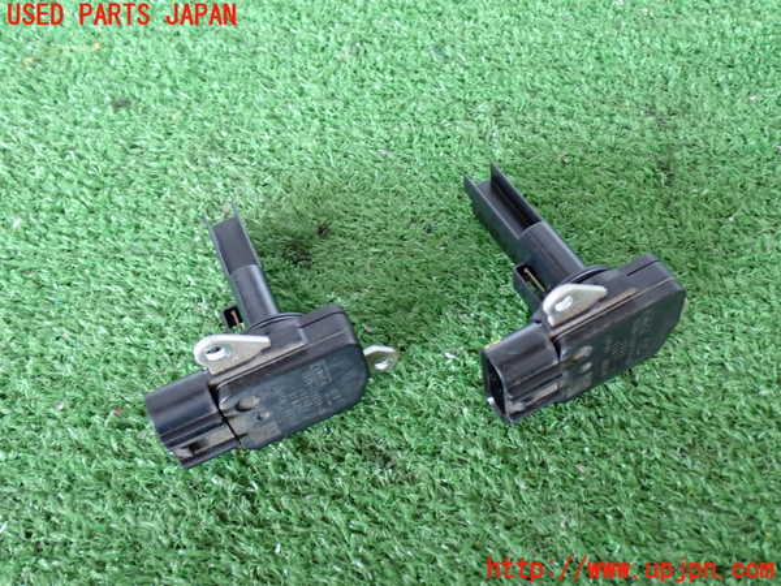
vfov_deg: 39.7
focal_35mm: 36
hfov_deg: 51.4
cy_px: 293
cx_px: 390
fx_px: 812
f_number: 2.5
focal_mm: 6.37
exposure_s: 1/40
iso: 400
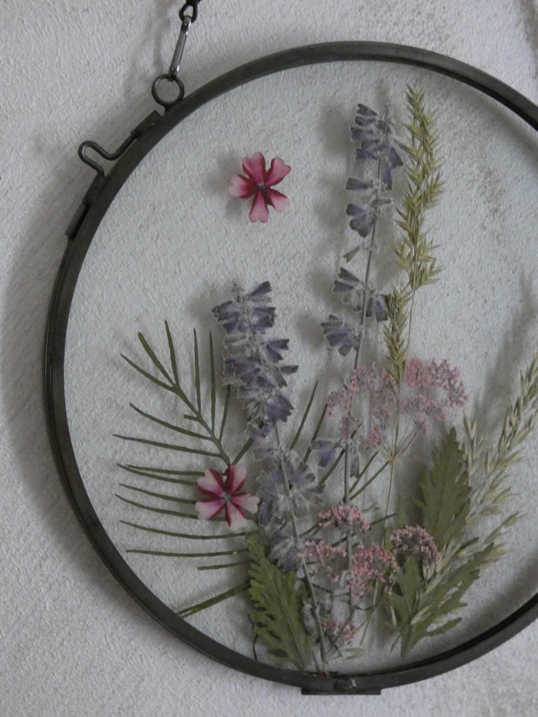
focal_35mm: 63
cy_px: 358
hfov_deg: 23.3
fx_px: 1306
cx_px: 269
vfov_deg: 30.7
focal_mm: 11.3
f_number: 4.2
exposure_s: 1/30
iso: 1600
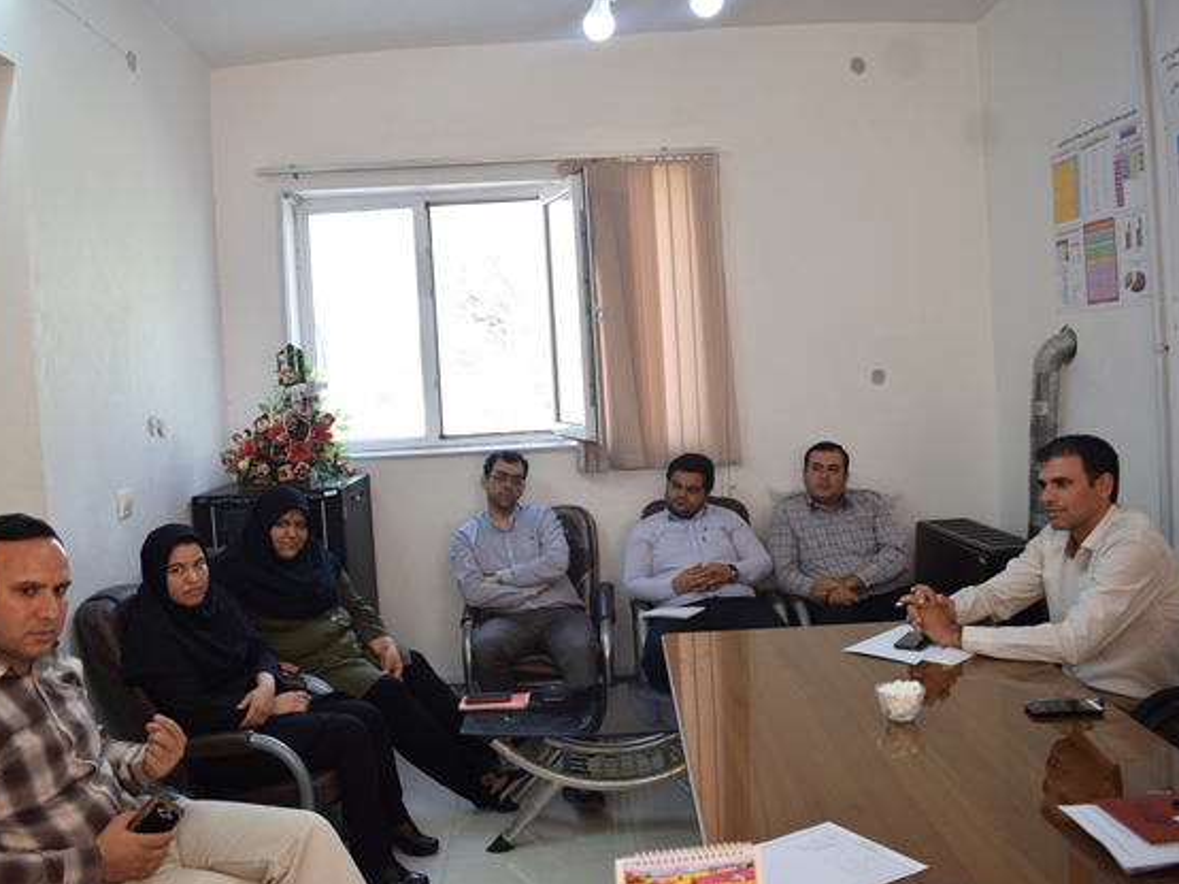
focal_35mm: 30
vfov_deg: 46.8
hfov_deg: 59.8
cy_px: 438
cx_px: 517
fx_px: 1021
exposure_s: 1/100
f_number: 5
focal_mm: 18
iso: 400
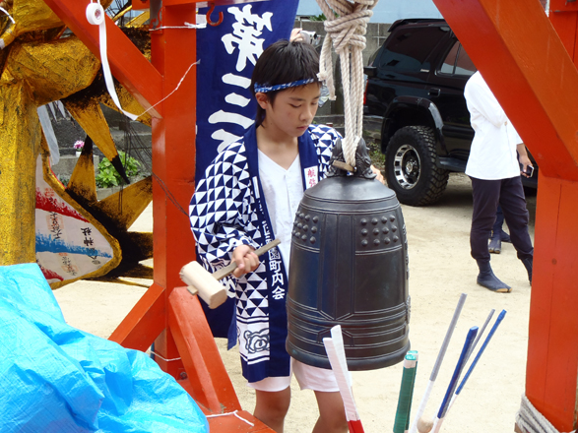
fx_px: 785
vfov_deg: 30.9
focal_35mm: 47
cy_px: 216
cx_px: 286
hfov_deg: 40.4
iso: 80
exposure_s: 1/125
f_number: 4.9
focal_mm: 8.25
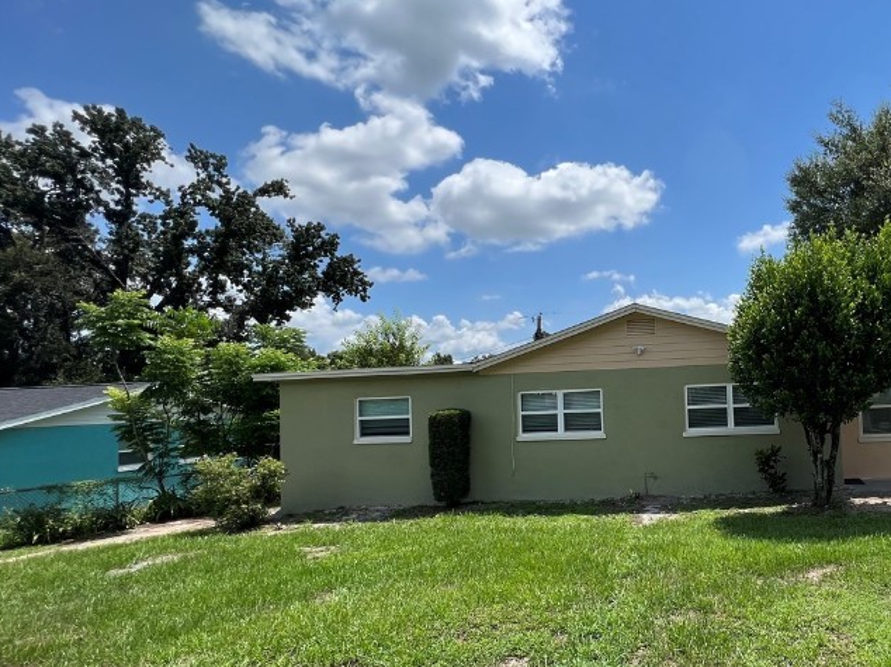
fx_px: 540
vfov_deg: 63.2
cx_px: 689
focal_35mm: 21
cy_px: 374
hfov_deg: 72.4
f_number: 1.8
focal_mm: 1.57
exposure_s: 1/1754
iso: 32
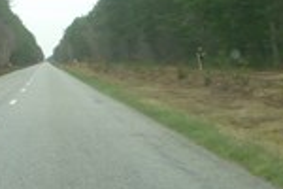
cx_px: 158
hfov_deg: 15.9
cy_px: 85
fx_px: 1014
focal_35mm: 129
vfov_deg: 10.6
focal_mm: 5.2
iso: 100
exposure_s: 1/250
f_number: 3.3
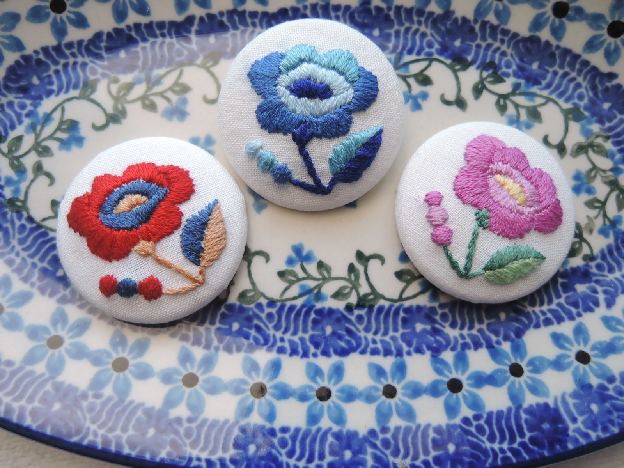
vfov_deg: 56.8
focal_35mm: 24
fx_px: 433
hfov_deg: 71.6
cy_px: 234
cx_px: 312
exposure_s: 1/30
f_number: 1.8
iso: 80
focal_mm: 5.1
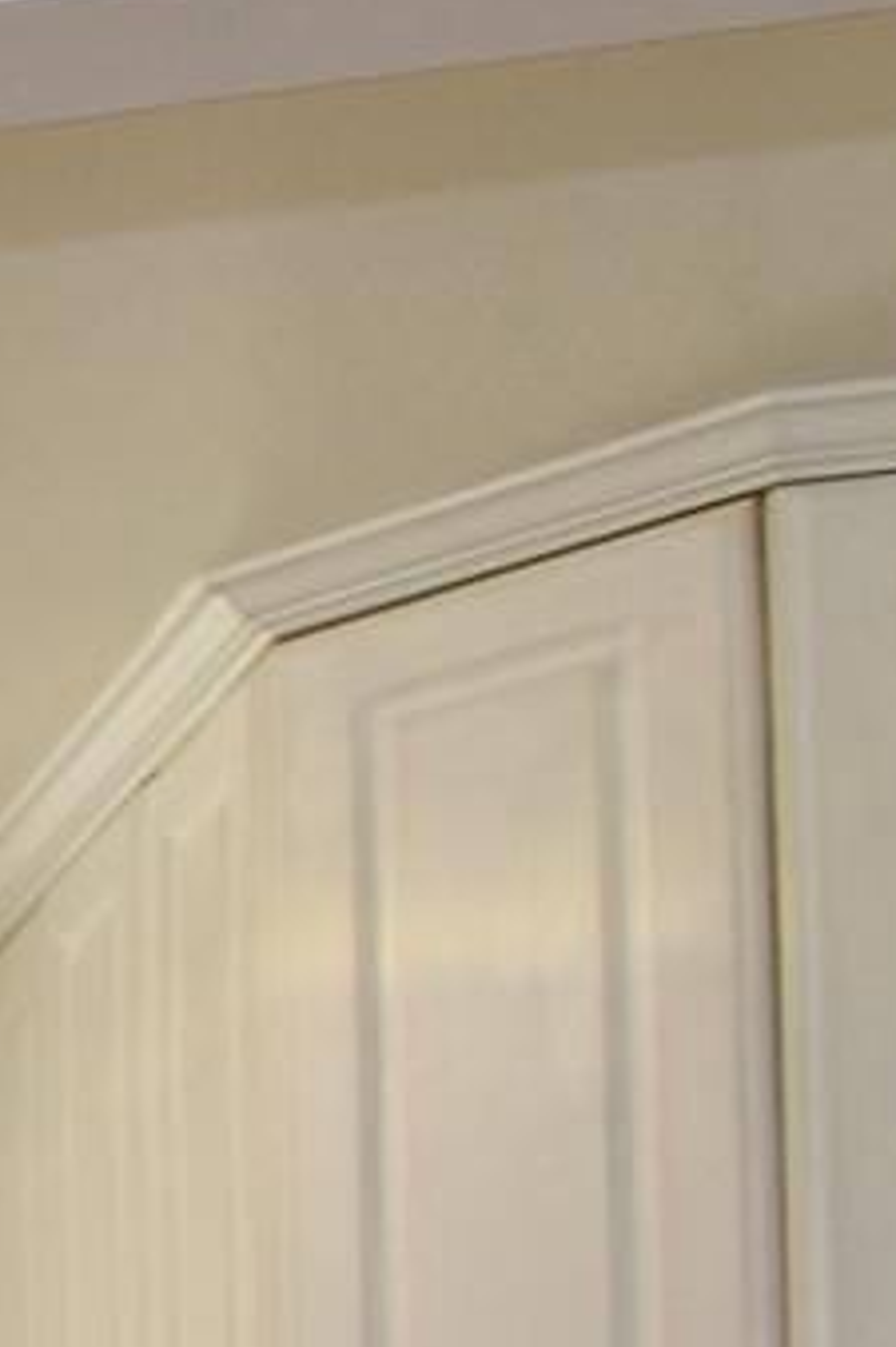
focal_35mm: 109
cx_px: -3062
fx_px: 4073
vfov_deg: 15.7
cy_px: 2505
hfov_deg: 7.2
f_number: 4.5
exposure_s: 1/80
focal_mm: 12
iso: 200
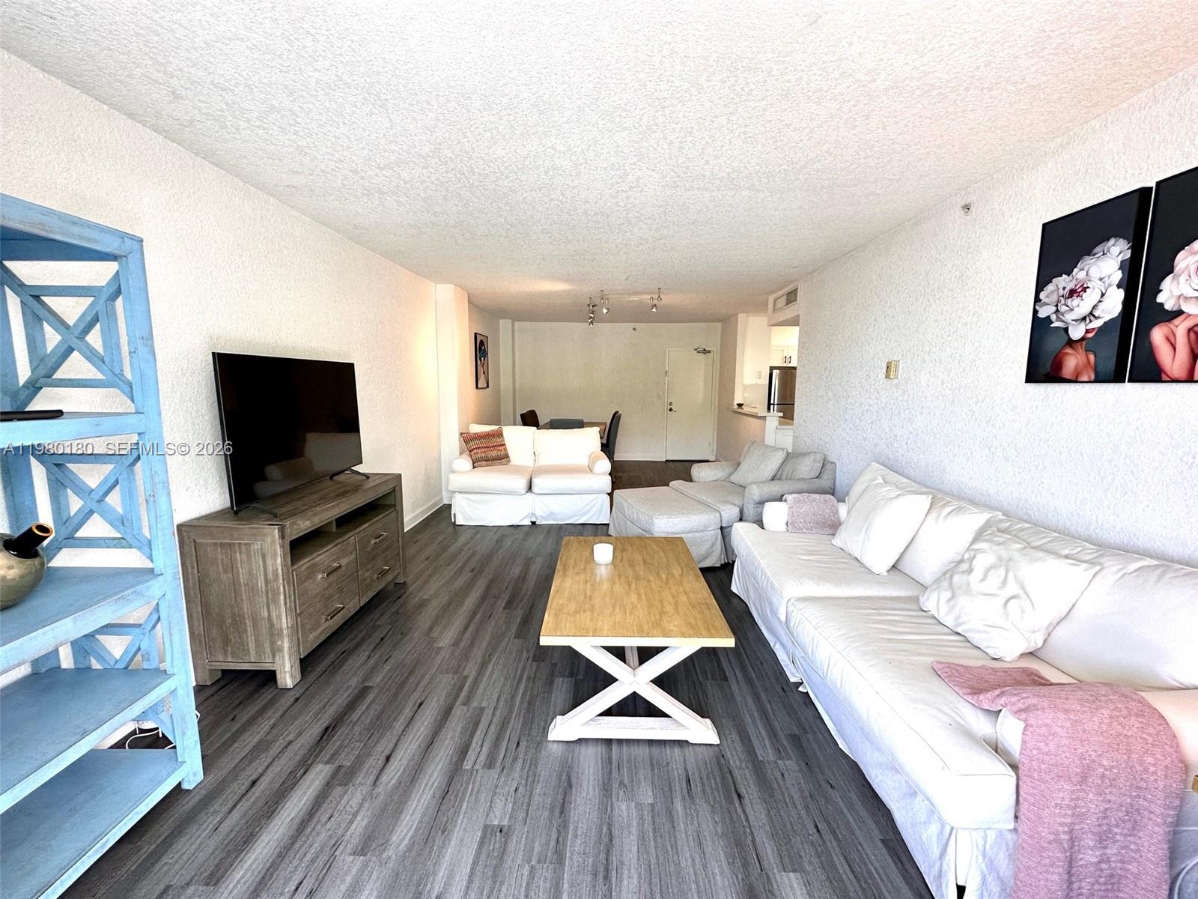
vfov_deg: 85.7
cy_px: 450
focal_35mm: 14
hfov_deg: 102.1
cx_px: 599
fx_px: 485
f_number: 2.2
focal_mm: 2.22
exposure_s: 1/120
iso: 125
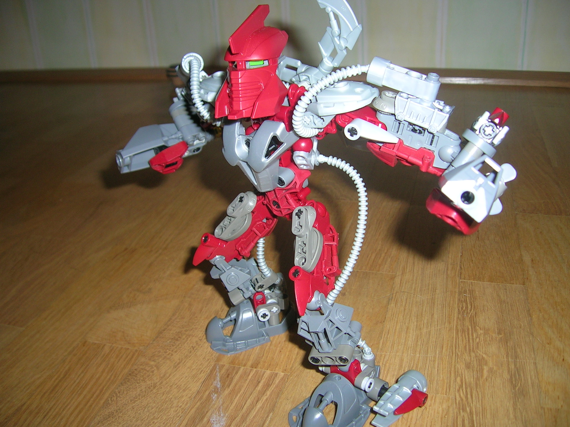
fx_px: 576
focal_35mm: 35
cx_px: 285
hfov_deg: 52.6
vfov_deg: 40.7
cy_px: 214
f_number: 2.8
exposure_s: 1/60.1
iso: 50
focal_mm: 5.4
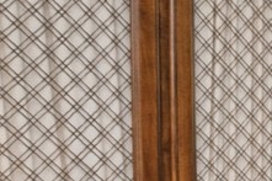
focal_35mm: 110
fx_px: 830
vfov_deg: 12.4
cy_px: 91
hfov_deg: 10.0
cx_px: 916
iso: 250
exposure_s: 1/13
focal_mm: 10
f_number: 7.1
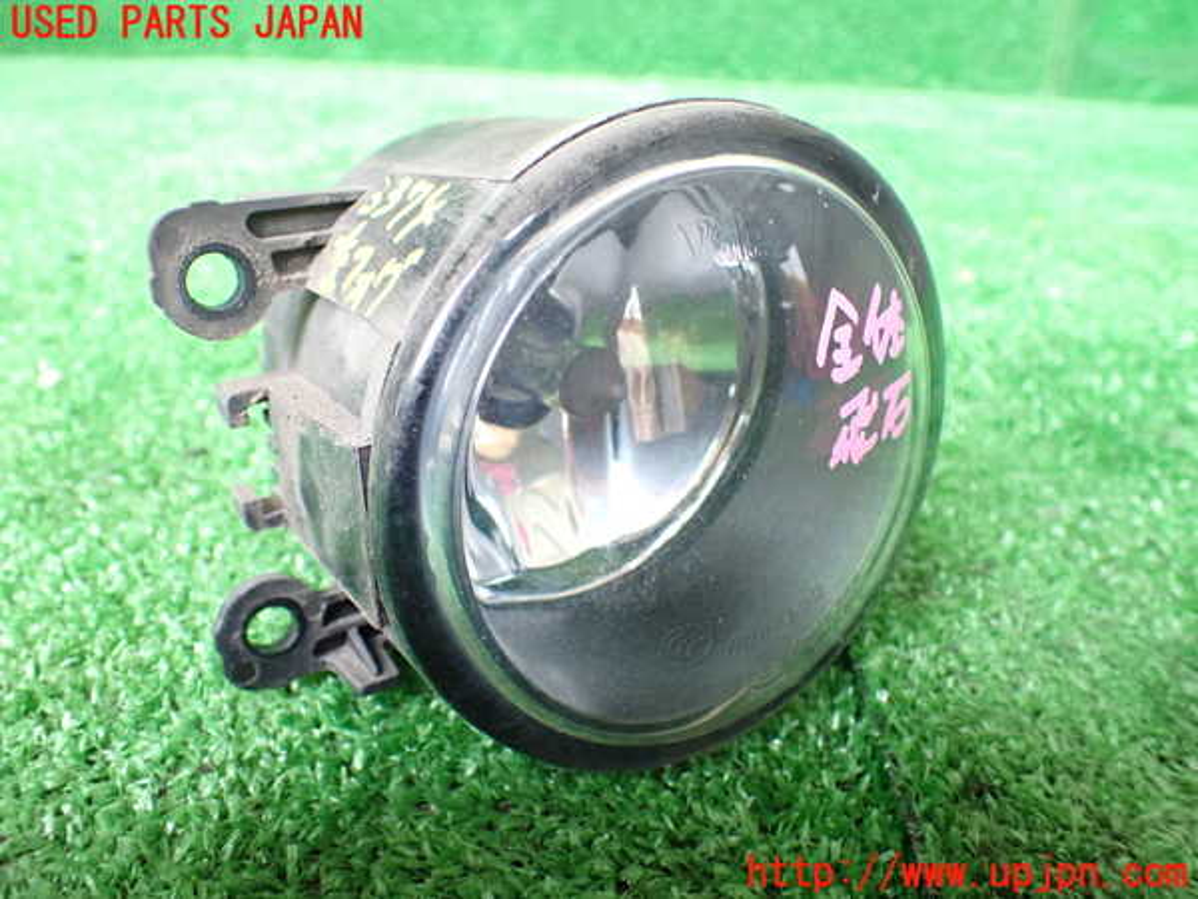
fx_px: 1038
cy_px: 450
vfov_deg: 46.8
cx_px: 599
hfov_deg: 60.0
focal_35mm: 30
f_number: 2.3
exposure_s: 1/100
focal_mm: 5.4
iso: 800
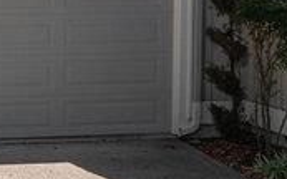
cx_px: -204
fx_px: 1290
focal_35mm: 165
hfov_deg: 11.9
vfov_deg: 7.9
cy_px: -24
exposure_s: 1/320
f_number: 5.6
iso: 100
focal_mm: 10.26
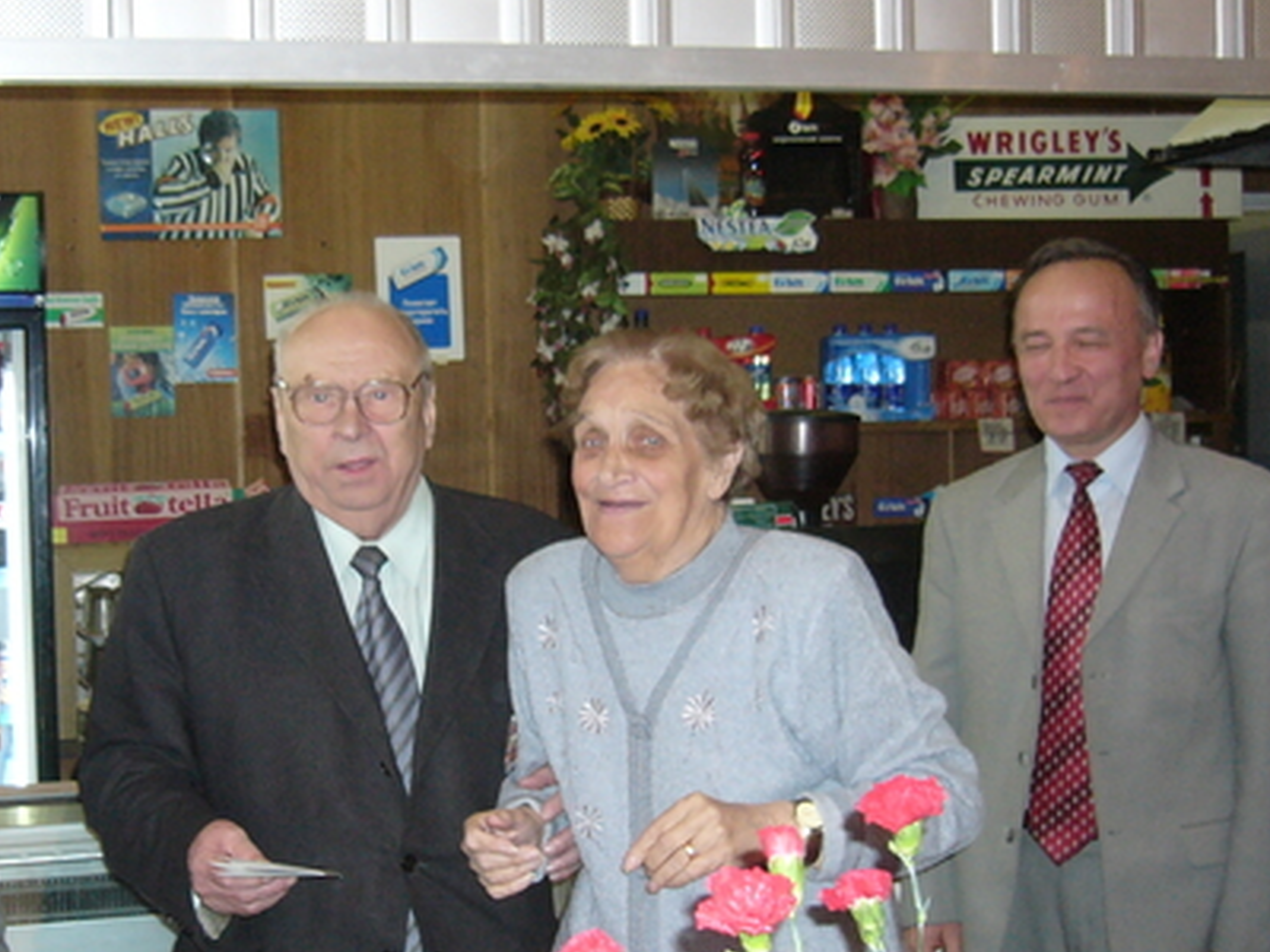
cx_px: 384
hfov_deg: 33.9
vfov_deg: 26.1
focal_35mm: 56
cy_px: 489
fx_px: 2055
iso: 200
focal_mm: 5.8
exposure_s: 1/60
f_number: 2.8
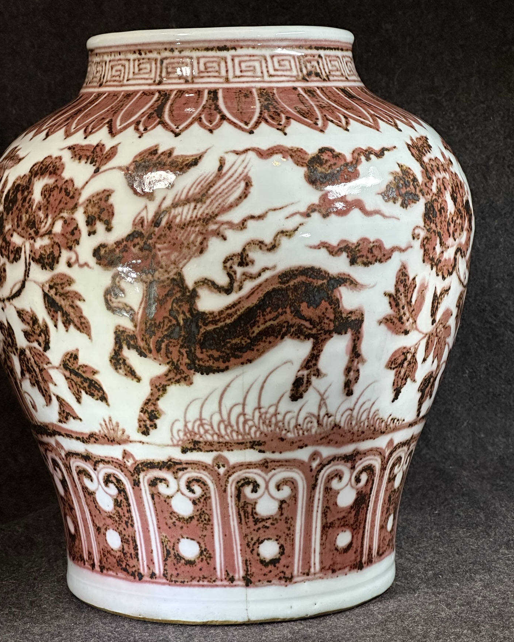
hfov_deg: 17.5
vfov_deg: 21.7
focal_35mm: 88
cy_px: 324
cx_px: 239
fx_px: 1674
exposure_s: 1/120
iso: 250
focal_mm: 9
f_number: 2.8
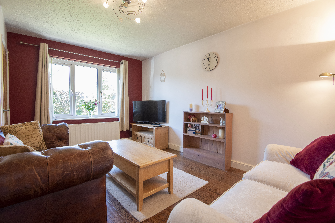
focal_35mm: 16
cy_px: 112
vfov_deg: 73.8
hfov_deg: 96.7
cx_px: 168
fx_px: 149
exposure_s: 1/20
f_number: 8
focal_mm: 16
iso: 800
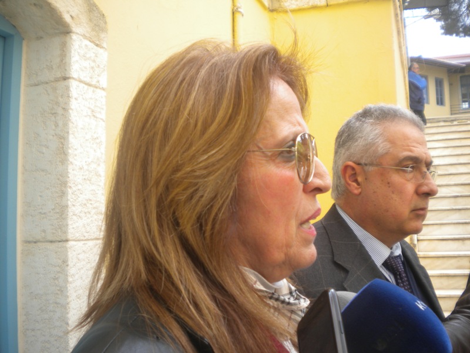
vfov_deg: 40.7
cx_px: 235
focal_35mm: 35
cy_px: 176
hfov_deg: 52.6
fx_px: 475
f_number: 3.1
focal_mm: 6.3
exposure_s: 1/130
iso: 80
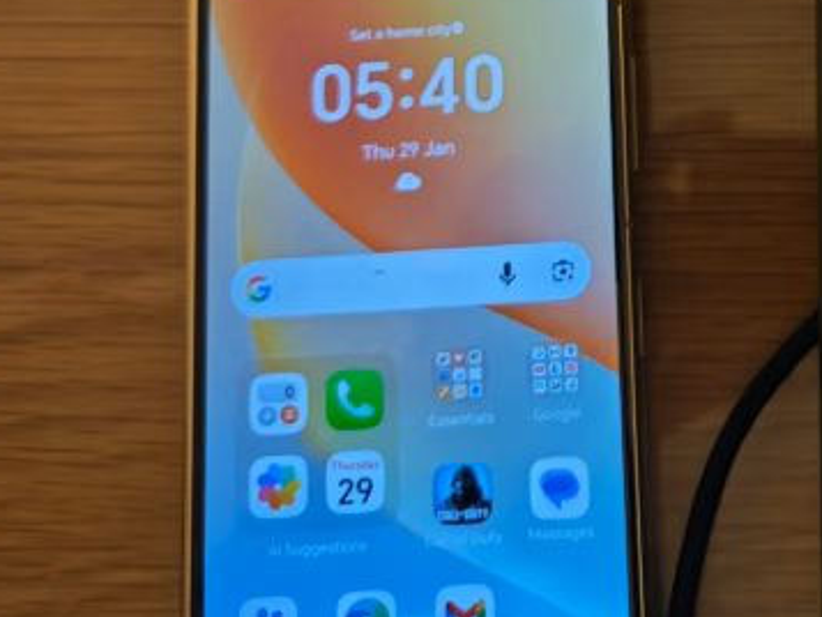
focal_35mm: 66
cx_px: 817
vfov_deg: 20.4
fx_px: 1568
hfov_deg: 27.7
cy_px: -182
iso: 640
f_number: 1.6
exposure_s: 1/25
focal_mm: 6.55
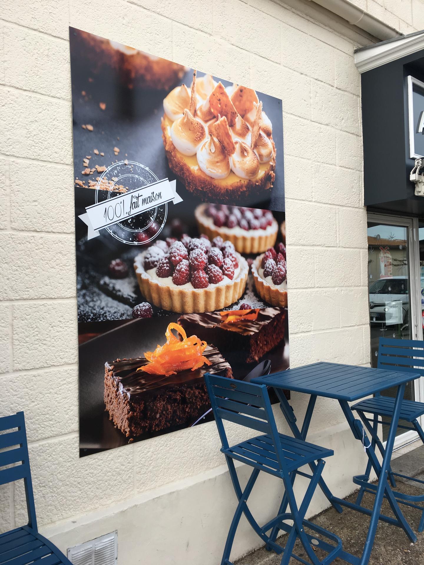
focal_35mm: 29
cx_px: 212
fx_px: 474
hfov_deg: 48.2
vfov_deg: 61.7
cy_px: 282
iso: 25
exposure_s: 1/140
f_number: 2.2
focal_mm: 4.15
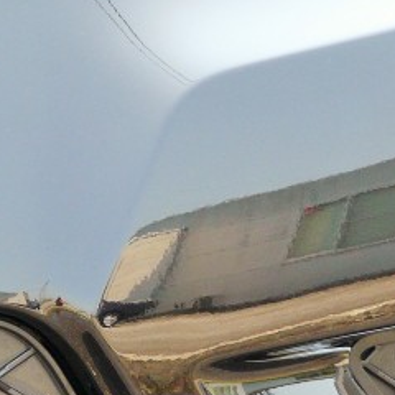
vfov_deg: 2.8
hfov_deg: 2.8
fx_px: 8146
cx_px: 462
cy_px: 166
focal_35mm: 631
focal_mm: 34.5
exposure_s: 1/100
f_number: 3.6
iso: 100
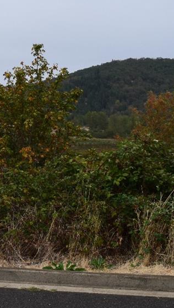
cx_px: -50
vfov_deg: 25.2
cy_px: 102
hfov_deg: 13.9
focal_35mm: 84
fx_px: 688
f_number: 10
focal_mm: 20
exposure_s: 1/320
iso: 400
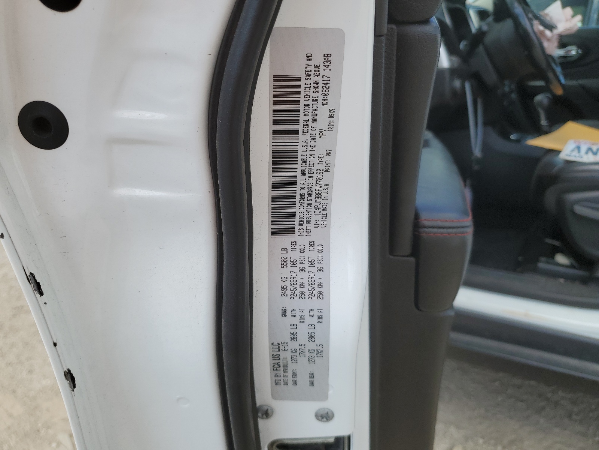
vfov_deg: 53.1
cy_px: 225
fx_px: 450
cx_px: 300
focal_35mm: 26
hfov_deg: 67.3
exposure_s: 1/1250
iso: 50
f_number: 1.5
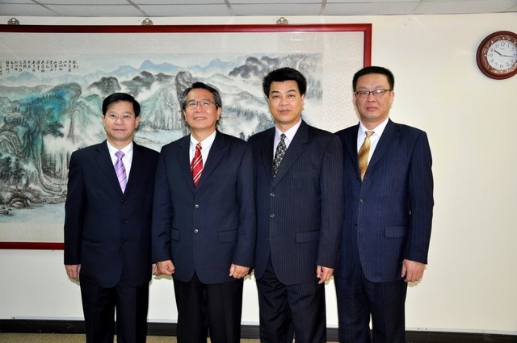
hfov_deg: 51.3
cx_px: 258
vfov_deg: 35.4
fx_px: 538
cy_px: 172
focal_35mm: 38
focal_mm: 25
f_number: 4
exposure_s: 1/60
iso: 200
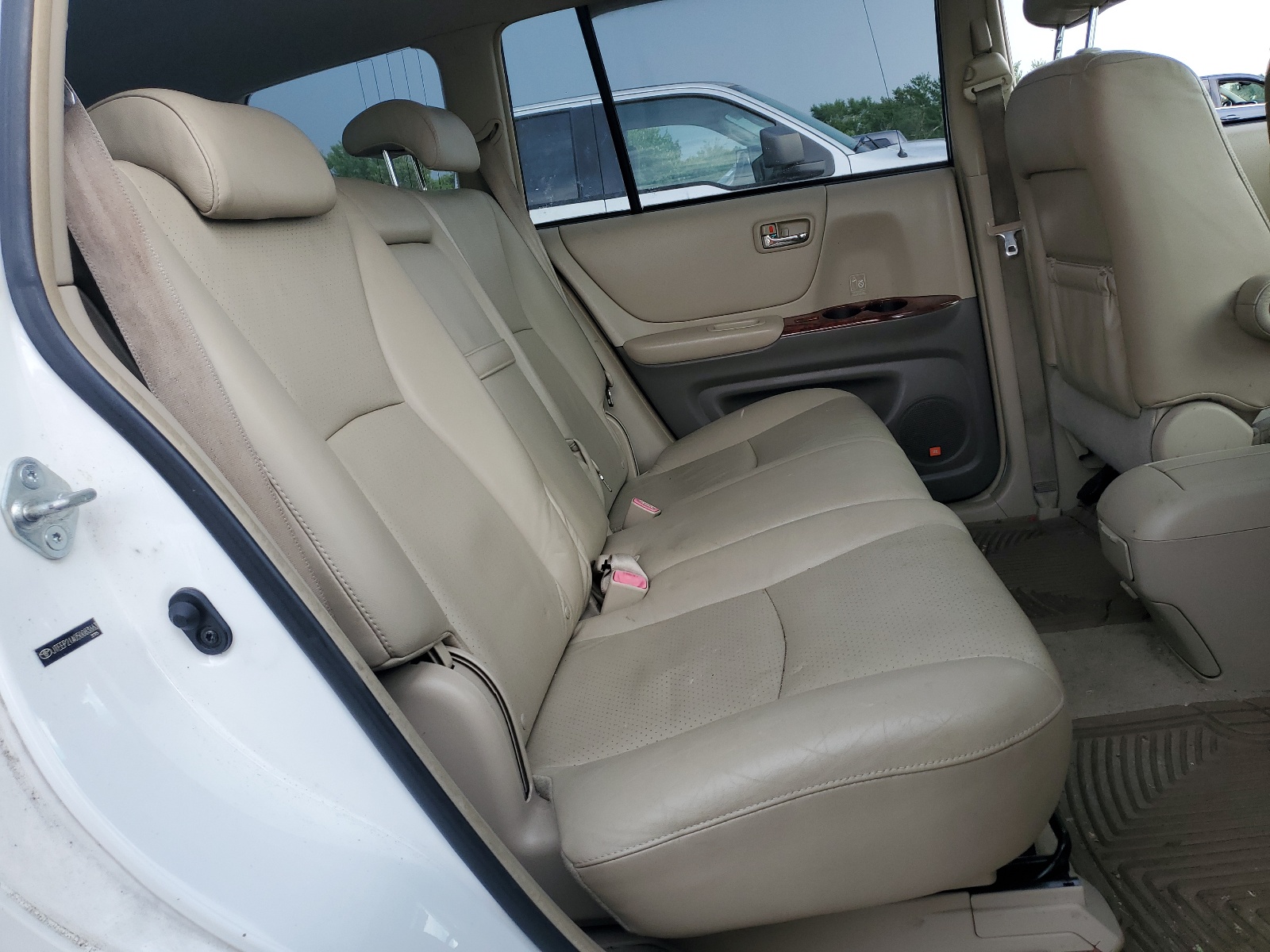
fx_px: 954
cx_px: 635
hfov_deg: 67.3
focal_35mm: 26
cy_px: 476
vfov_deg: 53.1
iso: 50
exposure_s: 1/357
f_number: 1.5
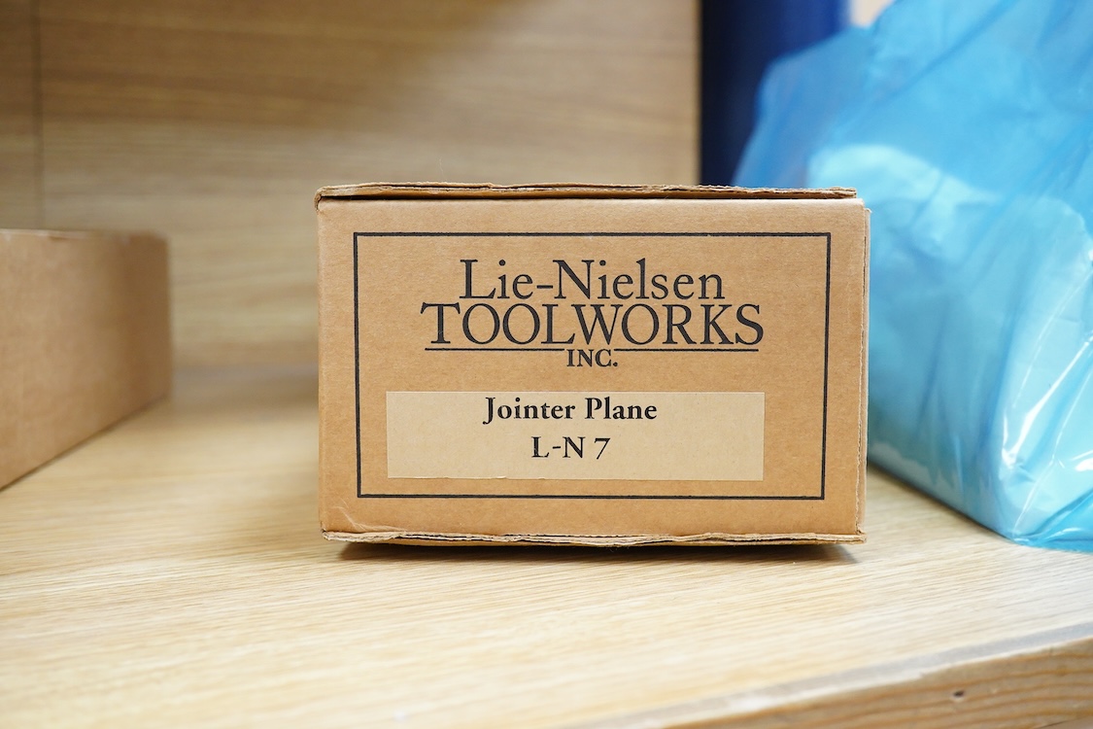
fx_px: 1366
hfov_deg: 43.6
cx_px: 546
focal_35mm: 45
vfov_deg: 29.9
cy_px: 364
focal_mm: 30
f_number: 8
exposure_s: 1/100
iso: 2500
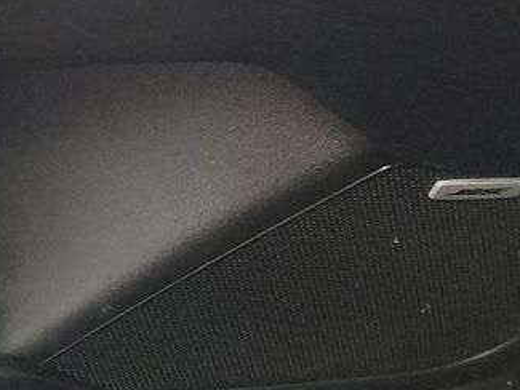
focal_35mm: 118
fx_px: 1773
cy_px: -297
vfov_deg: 11.7
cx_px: -325
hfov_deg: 15.1
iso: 948
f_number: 1.8
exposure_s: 1/59
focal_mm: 6.7
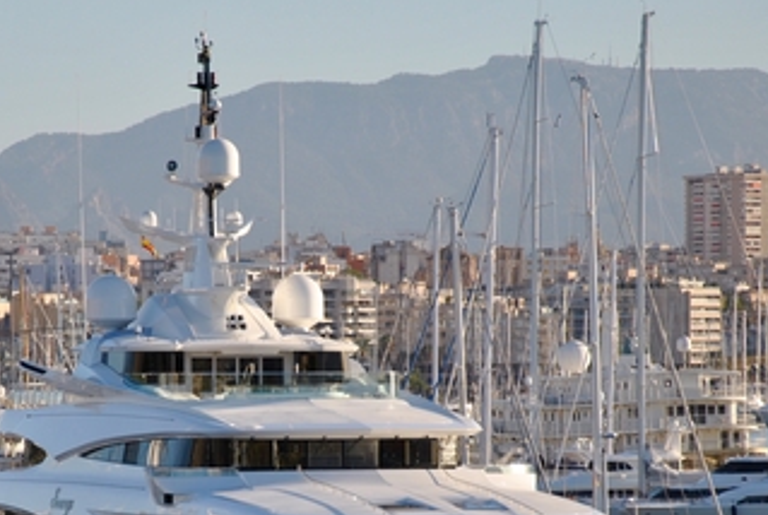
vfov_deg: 4.7
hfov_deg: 6.9
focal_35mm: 296
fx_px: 6325
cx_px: 226
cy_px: 460
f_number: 5.6
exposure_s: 1/500
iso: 140
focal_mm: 105
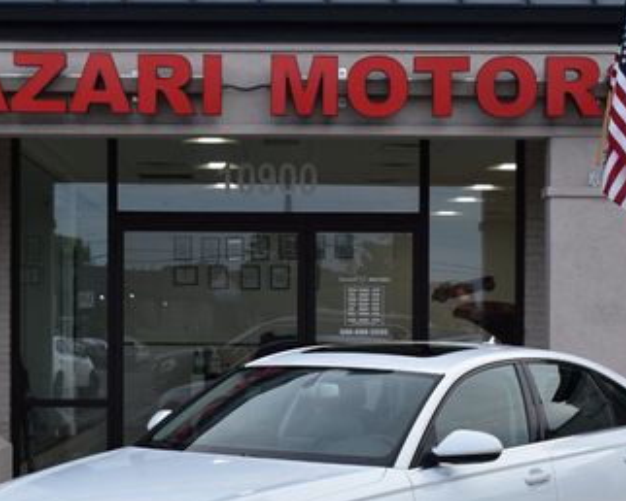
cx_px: 307
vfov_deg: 16.1
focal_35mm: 95
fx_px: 1761
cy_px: 367
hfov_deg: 20.2
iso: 400
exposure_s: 1/125
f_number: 9
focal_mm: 34
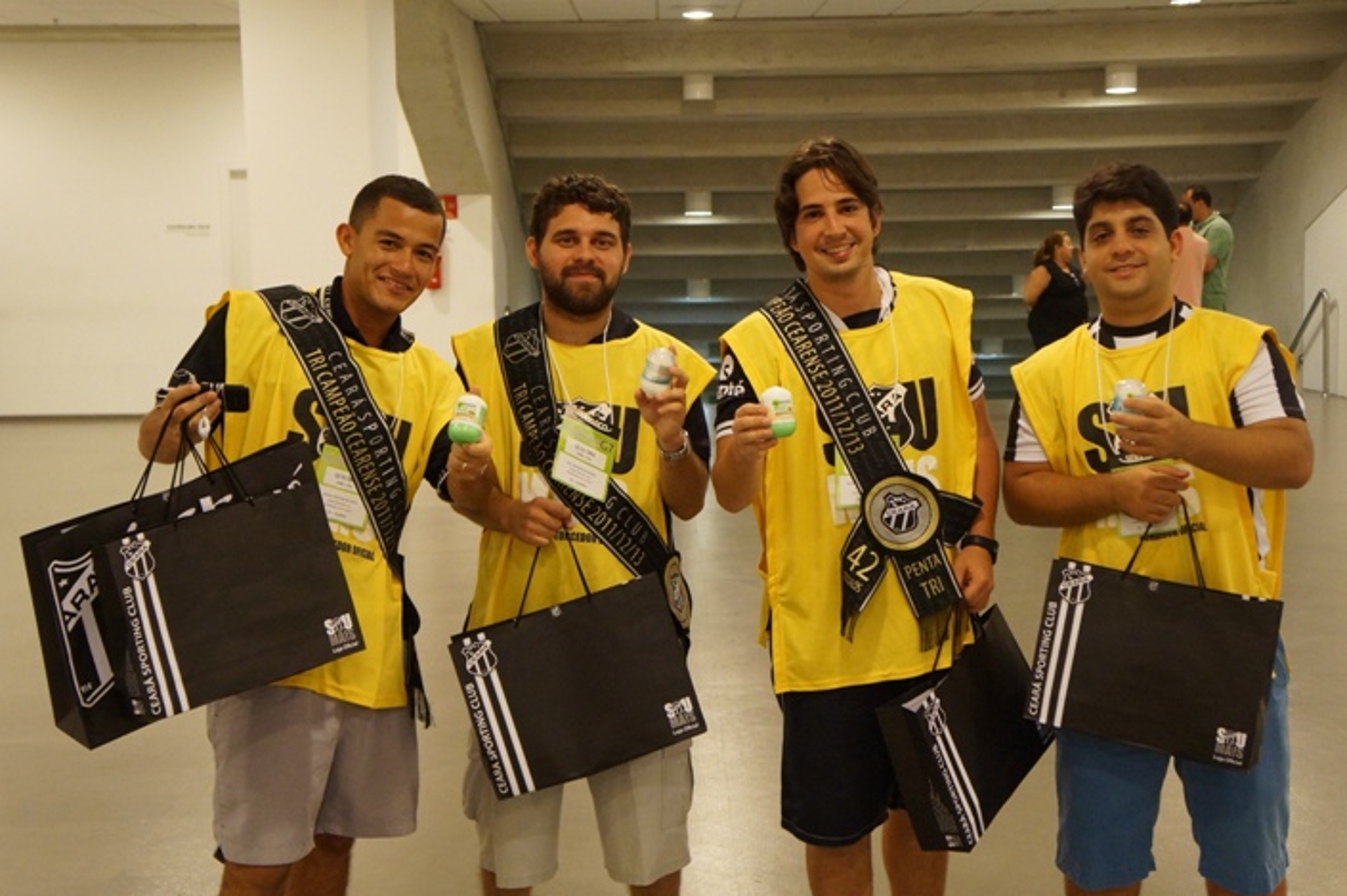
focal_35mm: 60
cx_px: 631
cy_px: 416
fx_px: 2227
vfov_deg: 22.7
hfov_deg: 33.6
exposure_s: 1/60
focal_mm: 35
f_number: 4.5
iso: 2500
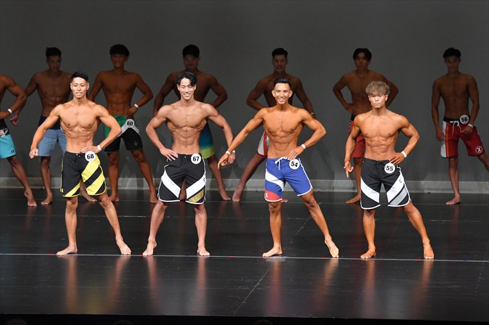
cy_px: 162
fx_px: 2743
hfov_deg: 10.2
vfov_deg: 6.8
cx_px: 244
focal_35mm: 202
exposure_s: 1/400
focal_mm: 135
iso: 4000
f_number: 5.6
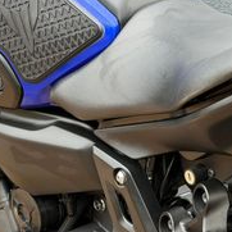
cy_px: 222
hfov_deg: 11.6
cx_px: 67
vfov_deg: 11.5
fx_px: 1137
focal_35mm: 150
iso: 80
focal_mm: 6.76
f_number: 1.78
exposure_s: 1/136
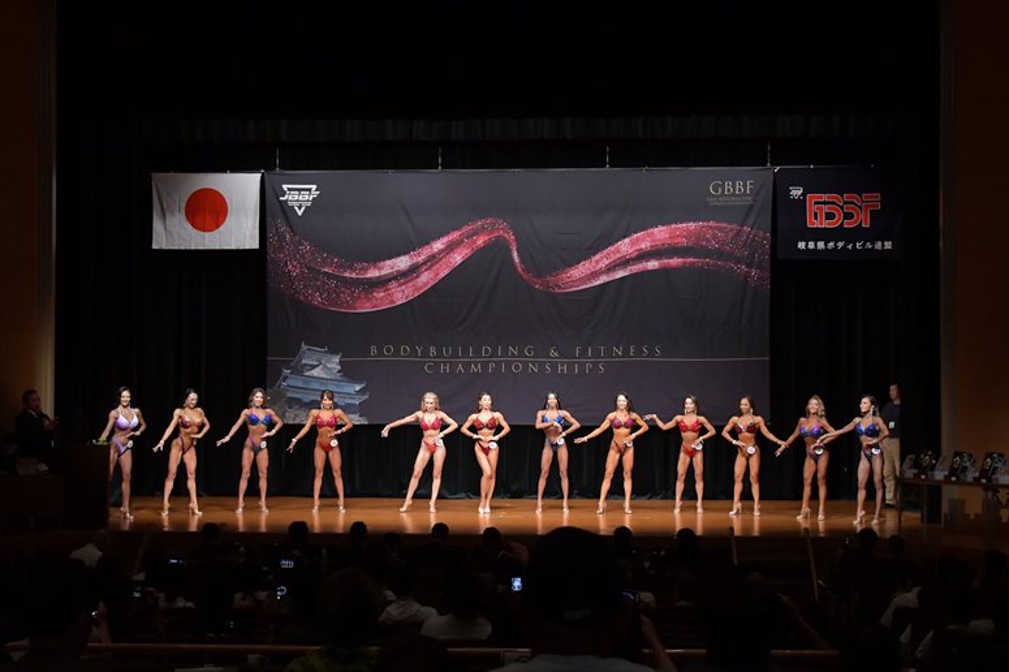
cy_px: 336
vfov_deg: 22.6
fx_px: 1681
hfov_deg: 33.4
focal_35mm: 60
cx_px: 504
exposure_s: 1/400
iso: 5000
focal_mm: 40
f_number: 5.6
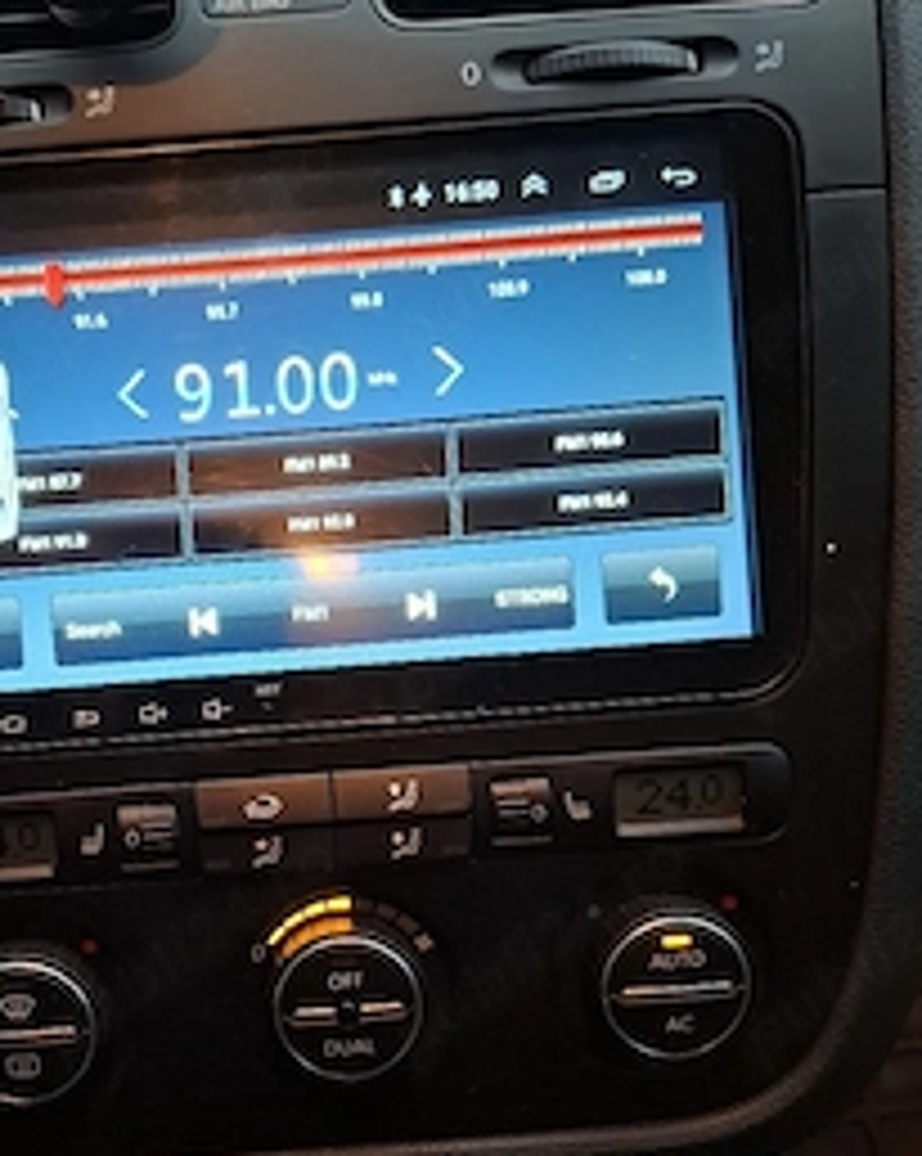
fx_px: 1196
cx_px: 279
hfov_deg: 41.4
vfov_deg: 51.4
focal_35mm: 35
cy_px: 652
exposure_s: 1/33
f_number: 1.8
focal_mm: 5.54
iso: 400
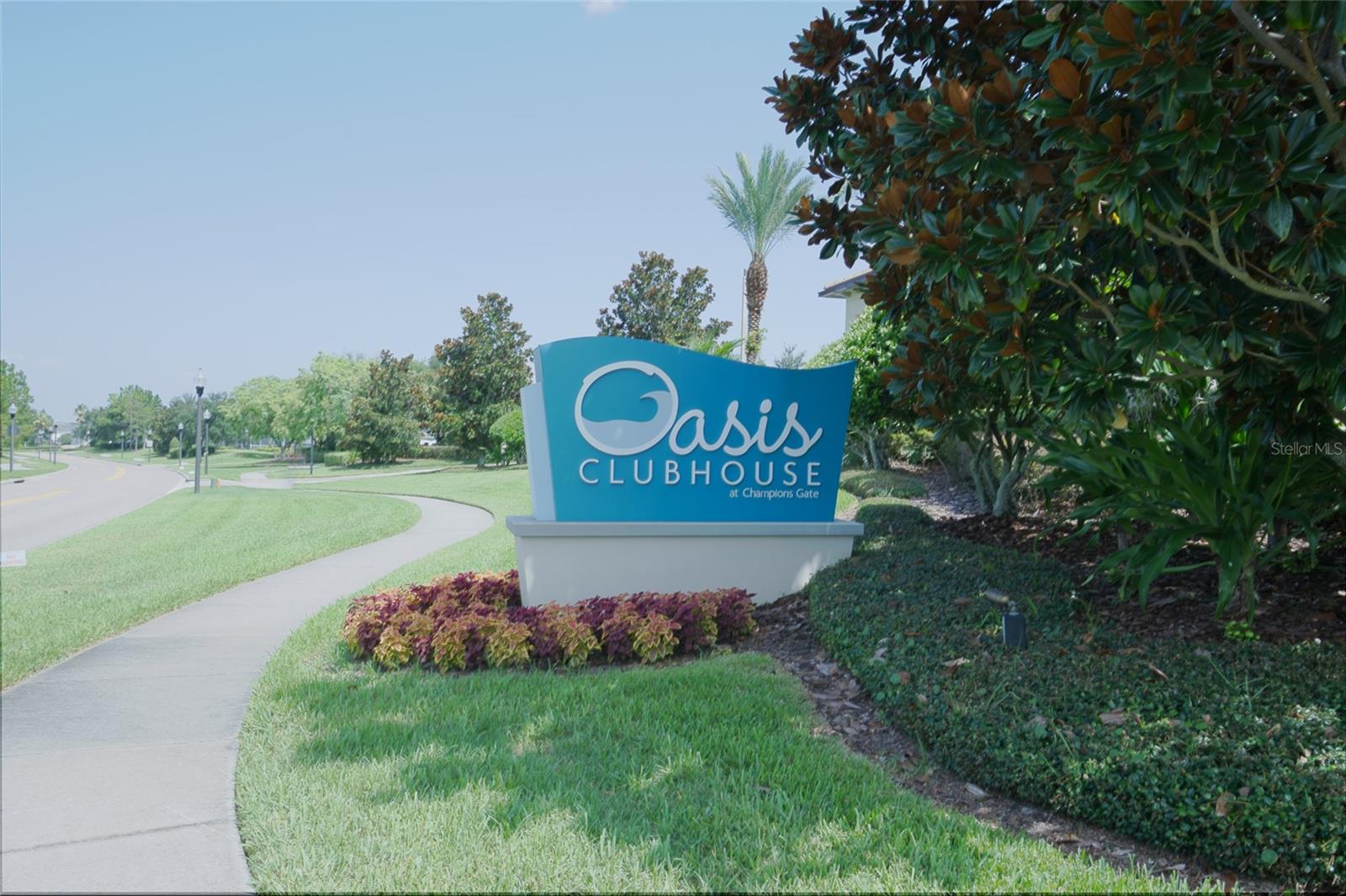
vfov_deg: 47.9
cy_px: 448
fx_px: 1009
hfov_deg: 67.4
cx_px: 673
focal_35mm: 27
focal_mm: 18
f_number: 8
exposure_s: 1/125
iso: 100
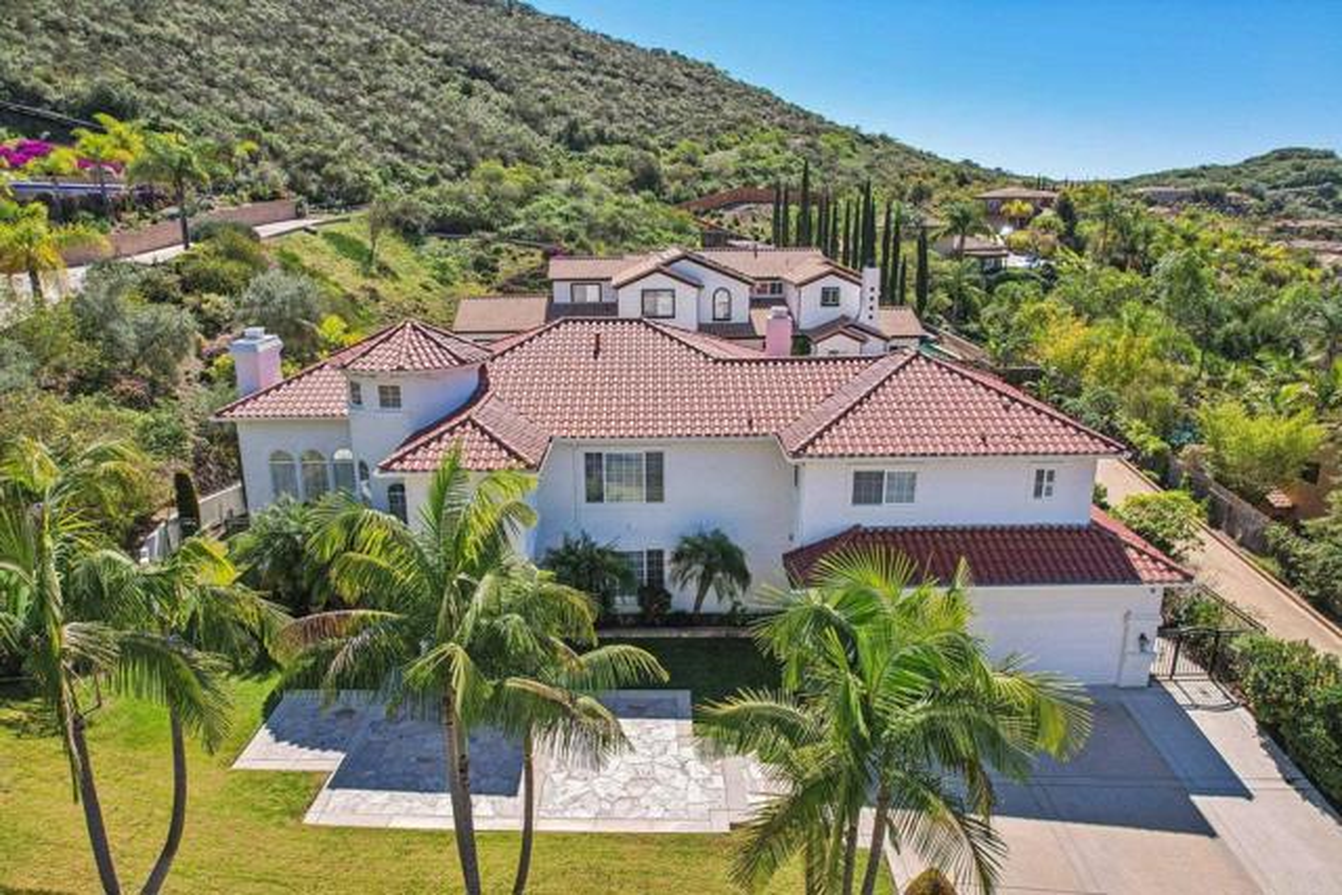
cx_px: 671
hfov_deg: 78.6
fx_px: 820
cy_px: 448
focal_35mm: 22
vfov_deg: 57.3
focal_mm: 8.4
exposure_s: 1/1500
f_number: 2.8
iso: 100
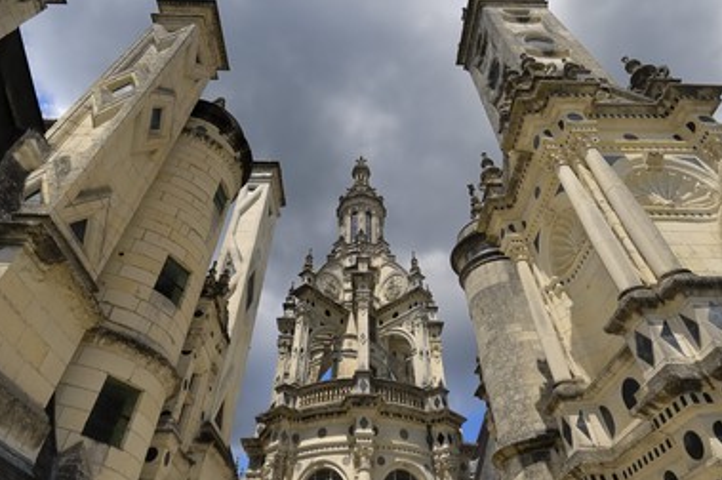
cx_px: 363
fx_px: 401
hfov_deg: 84.0
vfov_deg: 61.8
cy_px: 232
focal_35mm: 20
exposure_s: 1/160
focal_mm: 12
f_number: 11
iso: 100
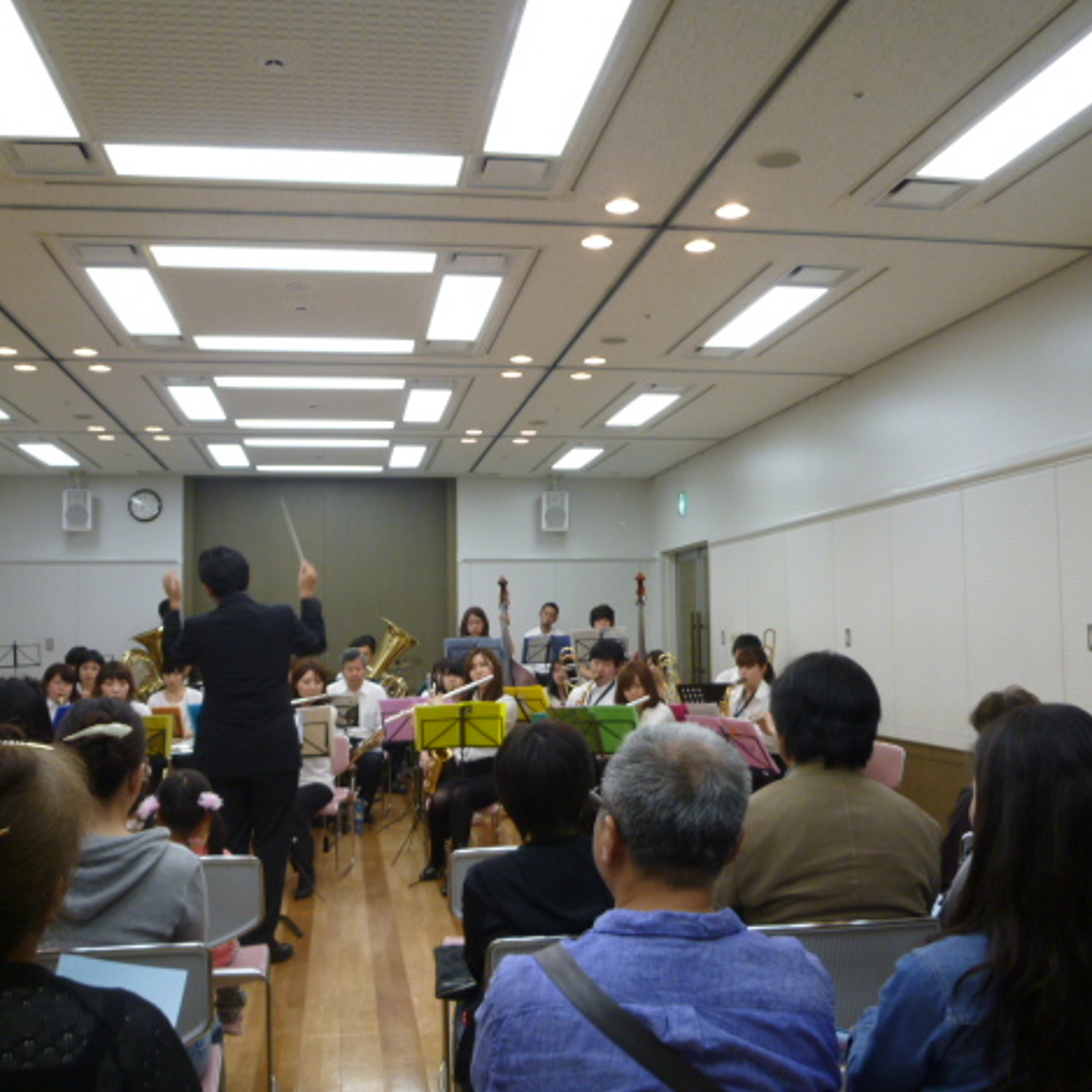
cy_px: 540
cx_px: 508
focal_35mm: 35
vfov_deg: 47.2
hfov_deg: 47.2
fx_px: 1249
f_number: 3
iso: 125
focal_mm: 5.2
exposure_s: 1/30
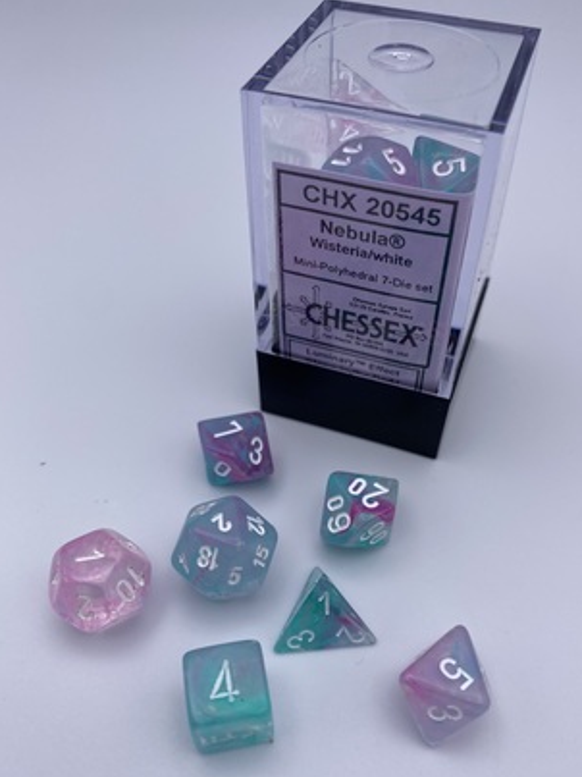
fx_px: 695
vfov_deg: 58.2
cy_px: 428
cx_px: 306
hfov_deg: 45.4
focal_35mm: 31
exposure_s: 1/585
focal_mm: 4.25
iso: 32
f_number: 1.8
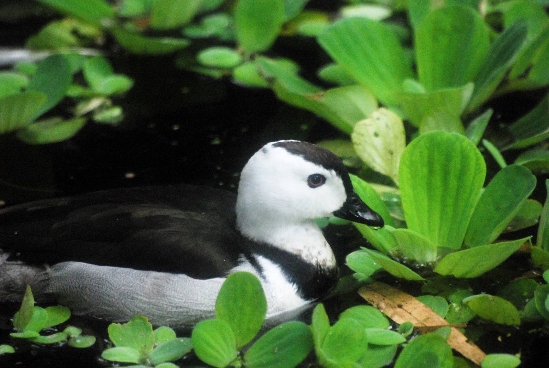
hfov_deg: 4.6
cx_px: 274
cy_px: 184
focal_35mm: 450
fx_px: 6871
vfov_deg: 3.1
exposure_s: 1/160
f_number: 5.6
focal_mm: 300
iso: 1600
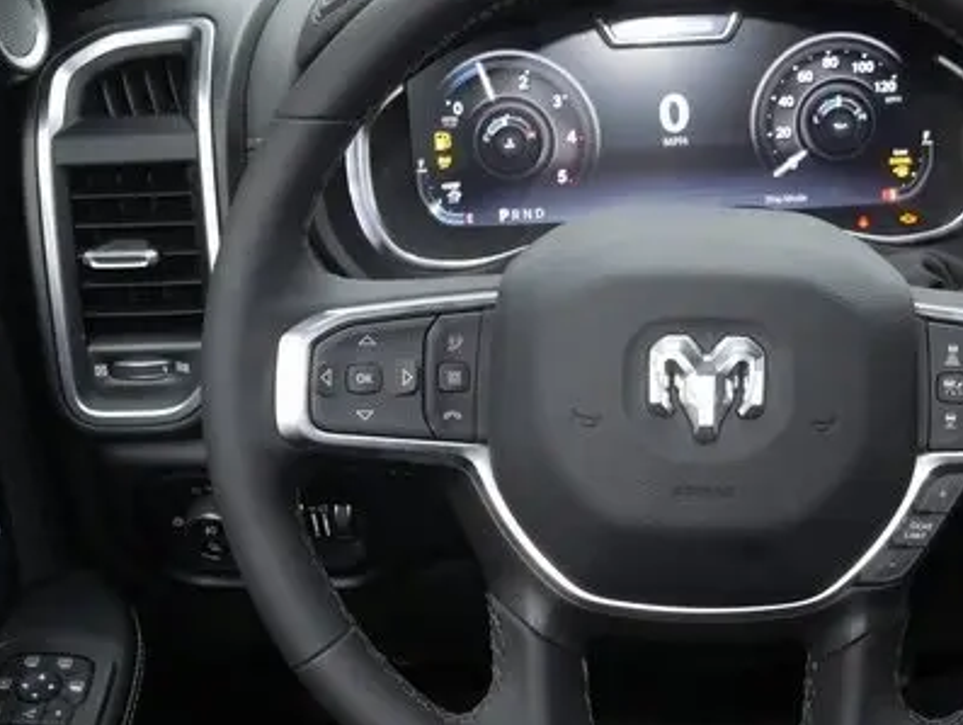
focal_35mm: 58
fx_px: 1616
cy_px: 362
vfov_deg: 25.3
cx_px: 696
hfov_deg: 32.7
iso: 800
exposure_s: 1/60
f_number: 5
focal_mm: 18
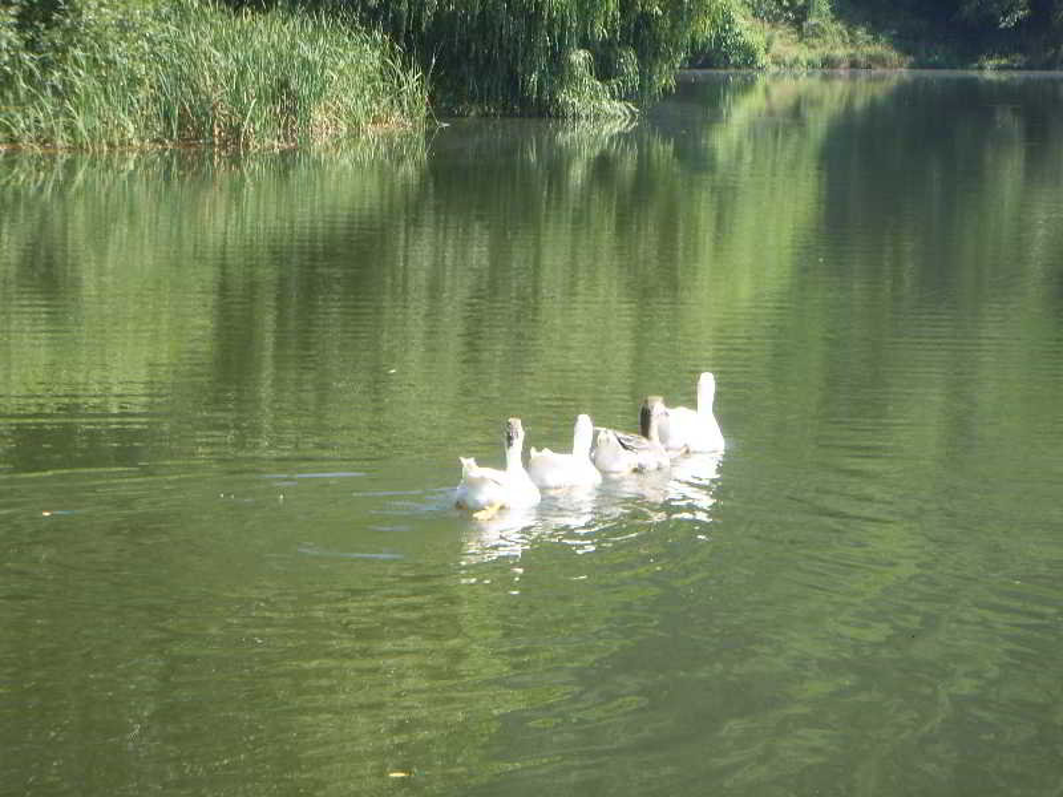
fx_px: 3593
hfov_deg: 16.8
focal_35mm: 117
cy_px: 398
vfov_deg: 12.7
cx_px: 532
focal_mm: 19.8
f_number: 4.5
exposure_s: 1/180
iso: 50
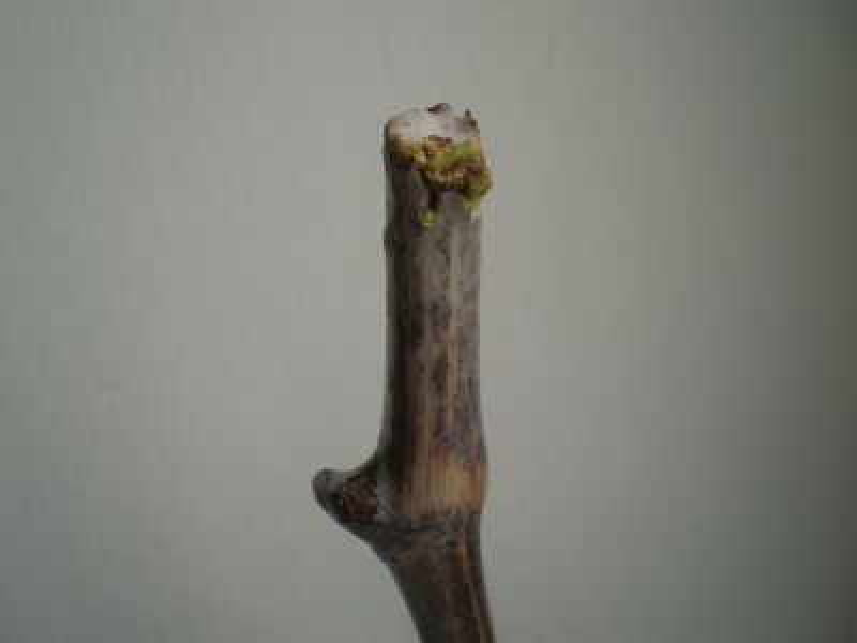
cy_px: 322
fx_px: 891
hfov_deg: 51.4
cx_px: 428
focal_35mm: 36
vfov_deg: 39.7
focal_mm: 6.3
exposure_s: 1/250
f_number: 3.1
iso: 64
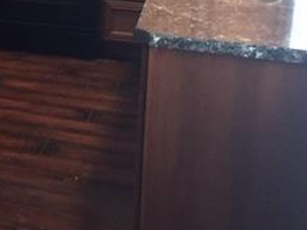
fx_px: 709
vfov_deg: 17.7
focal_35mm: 80
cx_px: -79
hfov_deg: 22.2
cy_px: -37
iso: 250
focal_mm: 4.15
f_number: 2.2
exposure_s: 1/15
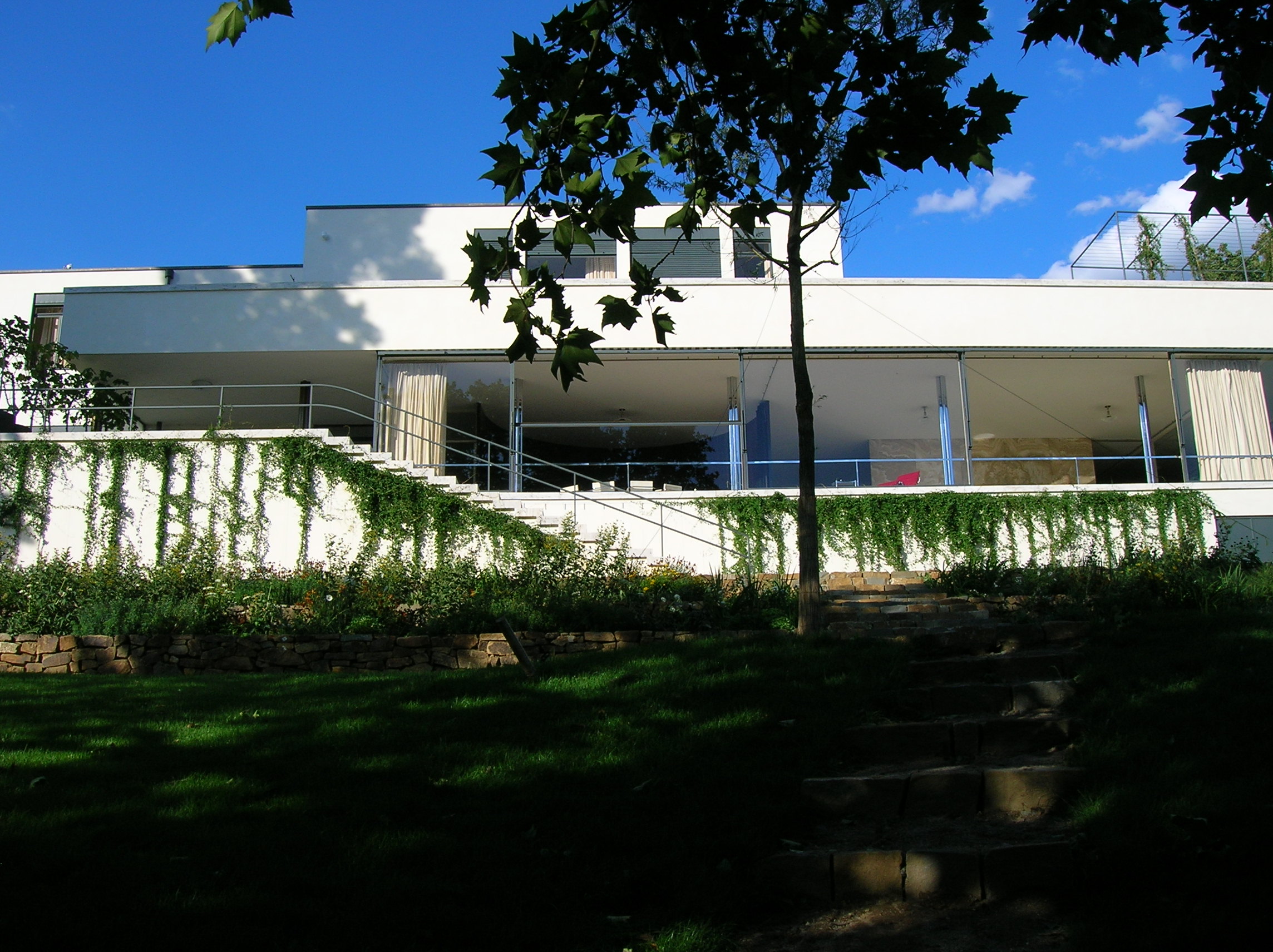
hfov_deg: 54.0
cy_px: 476
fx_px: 1249
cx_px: 636
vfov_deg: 41.7
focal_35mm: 34
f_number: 4.9
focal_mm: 5.7
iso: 50
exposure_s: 1/402
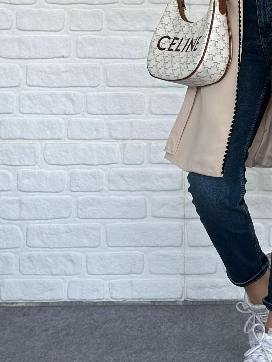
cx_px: 276
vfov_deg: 17.5
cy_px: 60
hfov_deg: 13.2
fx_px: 1163
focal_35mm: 111
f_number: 1.78
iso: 80
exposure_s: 1/349
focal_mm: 6.86
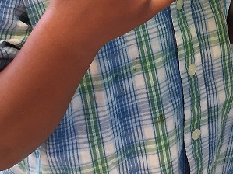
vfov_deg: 14.2
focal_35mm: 97
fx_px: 653
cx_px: 259
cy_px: -90
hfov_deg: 19.4
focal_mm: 4.15
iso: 50
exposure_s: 1/30
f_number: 2.2
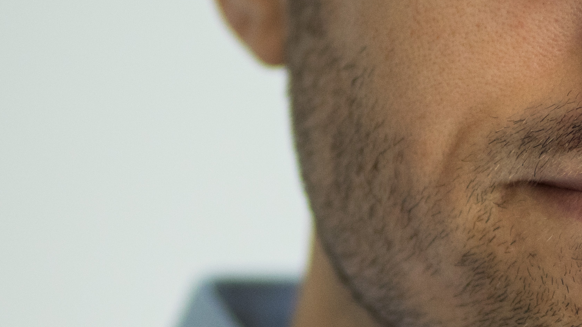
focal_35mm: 376
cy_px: 218
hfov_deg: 5.7
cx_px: 815
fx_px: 5802
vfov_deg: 3.2
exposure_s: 1/1250
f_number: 2.2
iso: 1250
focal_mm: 100
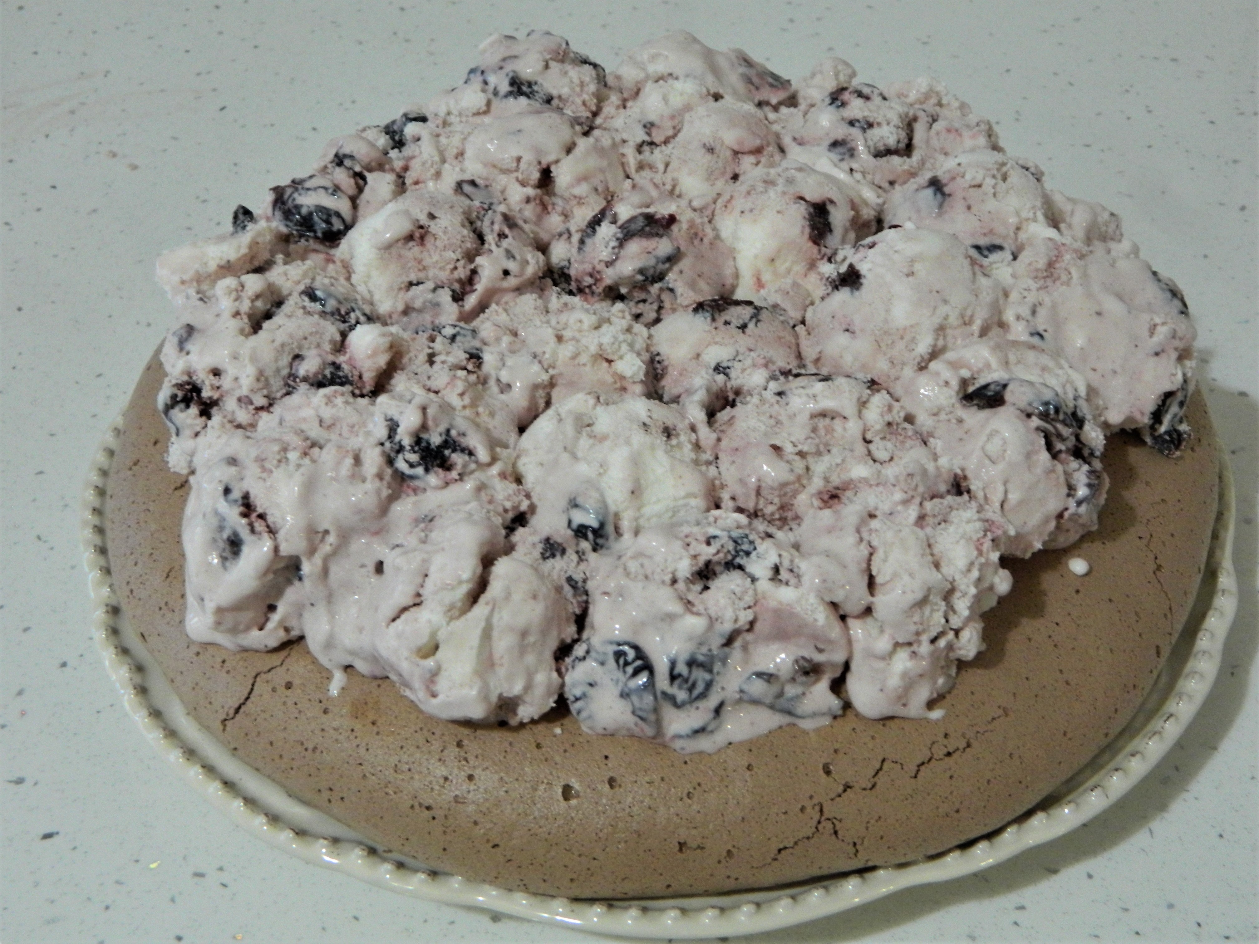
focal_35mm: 47
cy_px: 472
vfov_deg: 30.9
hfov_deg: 40.4
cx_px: 630
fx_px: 1709
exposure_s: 1/13
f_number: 3.6
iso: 400
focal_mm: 8.4
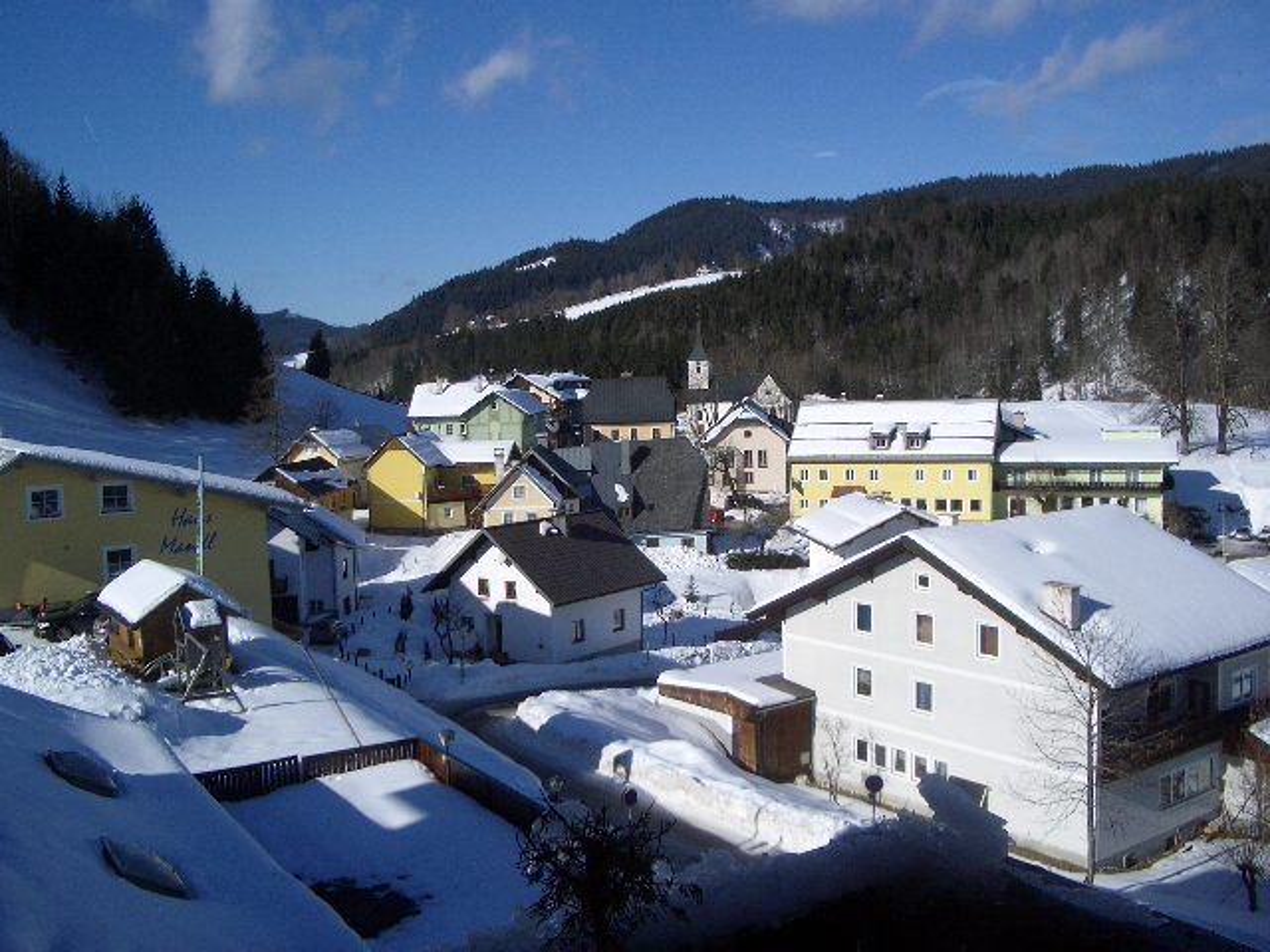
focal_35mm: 35
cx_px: 635
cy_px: 476
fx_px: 1284
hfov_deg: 52.6
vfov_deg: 40.7
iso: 50
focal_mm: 5.8
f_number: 4.3
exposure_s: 1/800
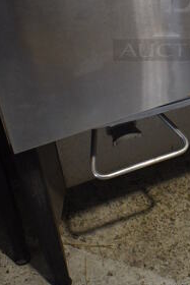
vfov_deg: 22.3
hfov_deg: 15.0
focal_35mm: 88
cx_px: 227
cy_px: 8
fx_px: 696
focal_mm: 18
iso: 900
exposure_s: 1/125
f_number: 3.5
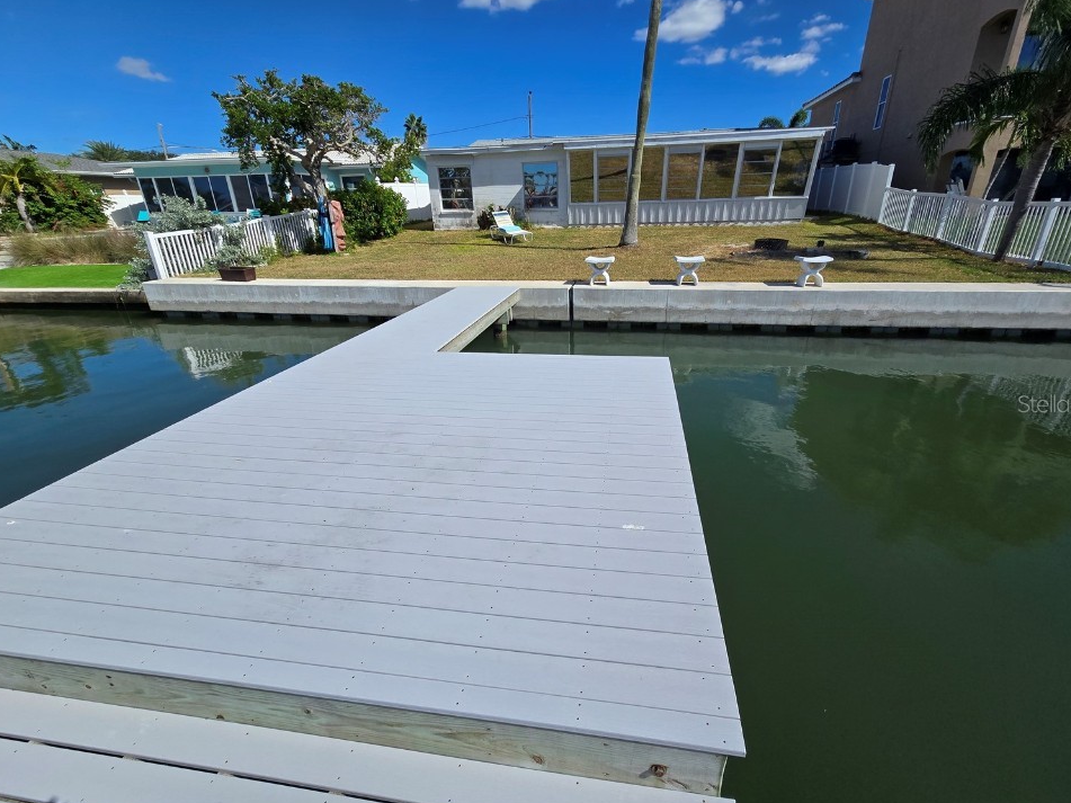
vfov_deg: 85.7
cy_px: 403
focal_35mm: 14
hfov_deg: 102.1
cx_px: 547
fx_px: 433
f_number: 2.2
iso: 50
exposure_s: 1/3483
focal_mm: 2.2
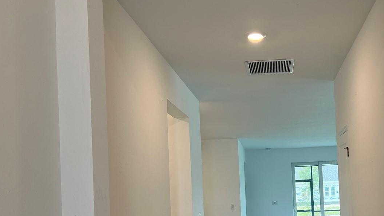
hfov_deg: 45.9
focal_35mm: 43
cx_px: 282
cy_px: 174
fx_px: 438
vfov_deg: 27.2
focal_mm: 5.7
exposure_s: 1/128
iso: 64
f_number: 1.5
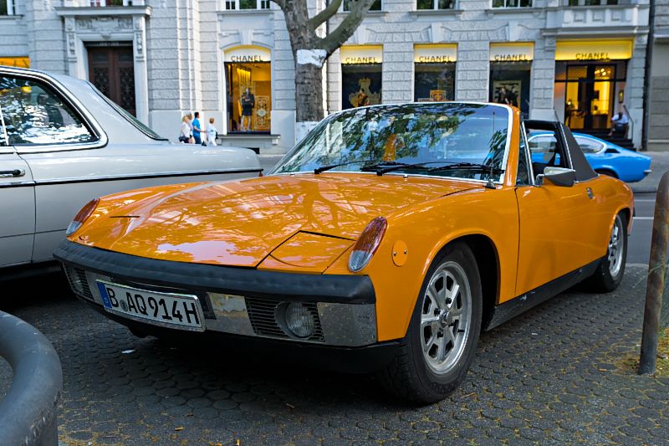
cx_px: 334
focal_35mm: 36
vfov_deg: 36.9
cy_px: 223
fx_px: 669
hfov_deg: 53.1
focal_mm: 24
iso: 320
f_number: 4
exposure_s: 1/200
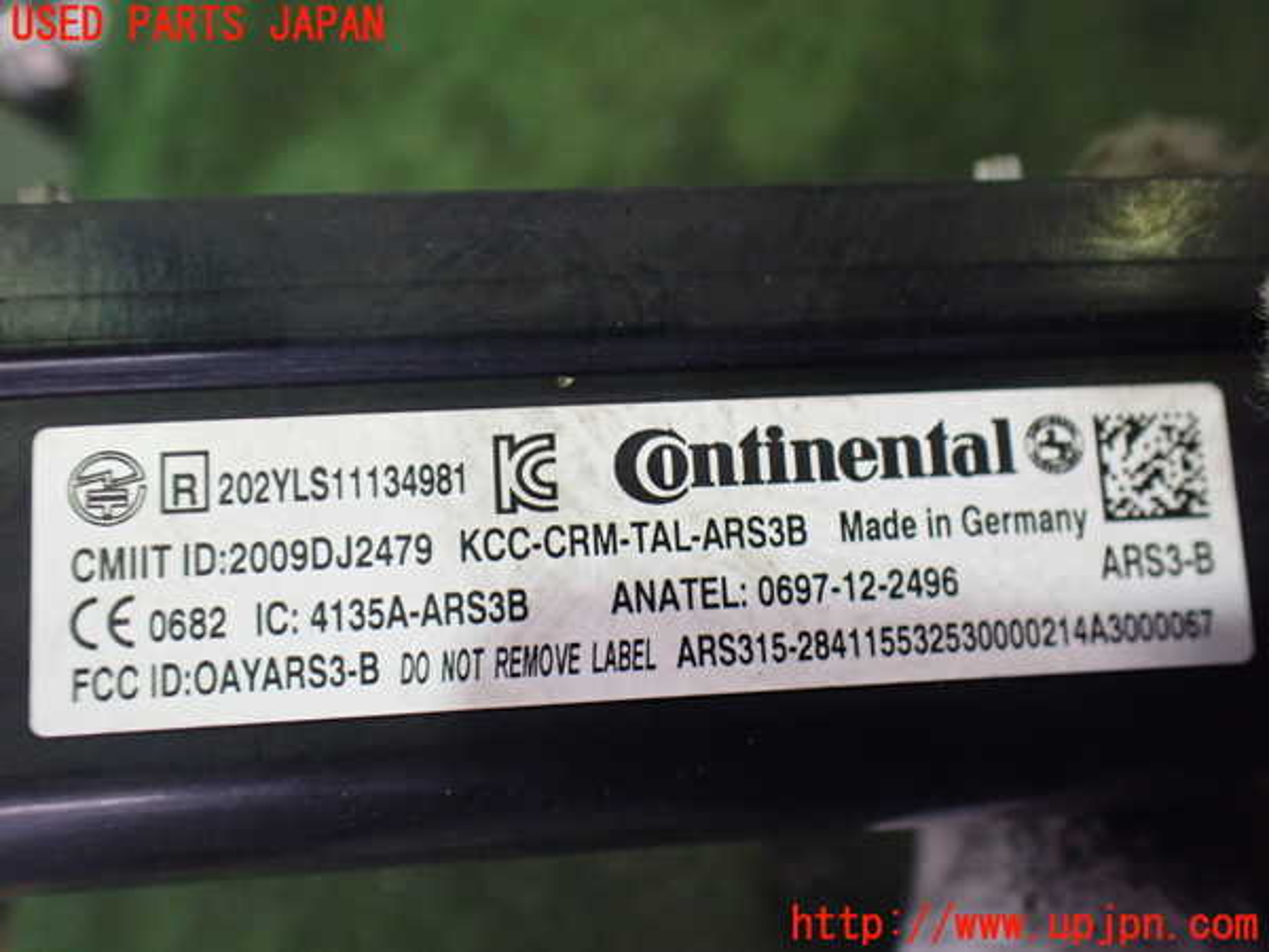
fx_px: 1100
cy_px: 476
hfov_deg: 60.0
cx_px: 634
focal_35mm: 30
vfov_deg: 46.8
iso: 800
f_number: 2.3
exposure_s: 1/60
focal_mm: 5.4
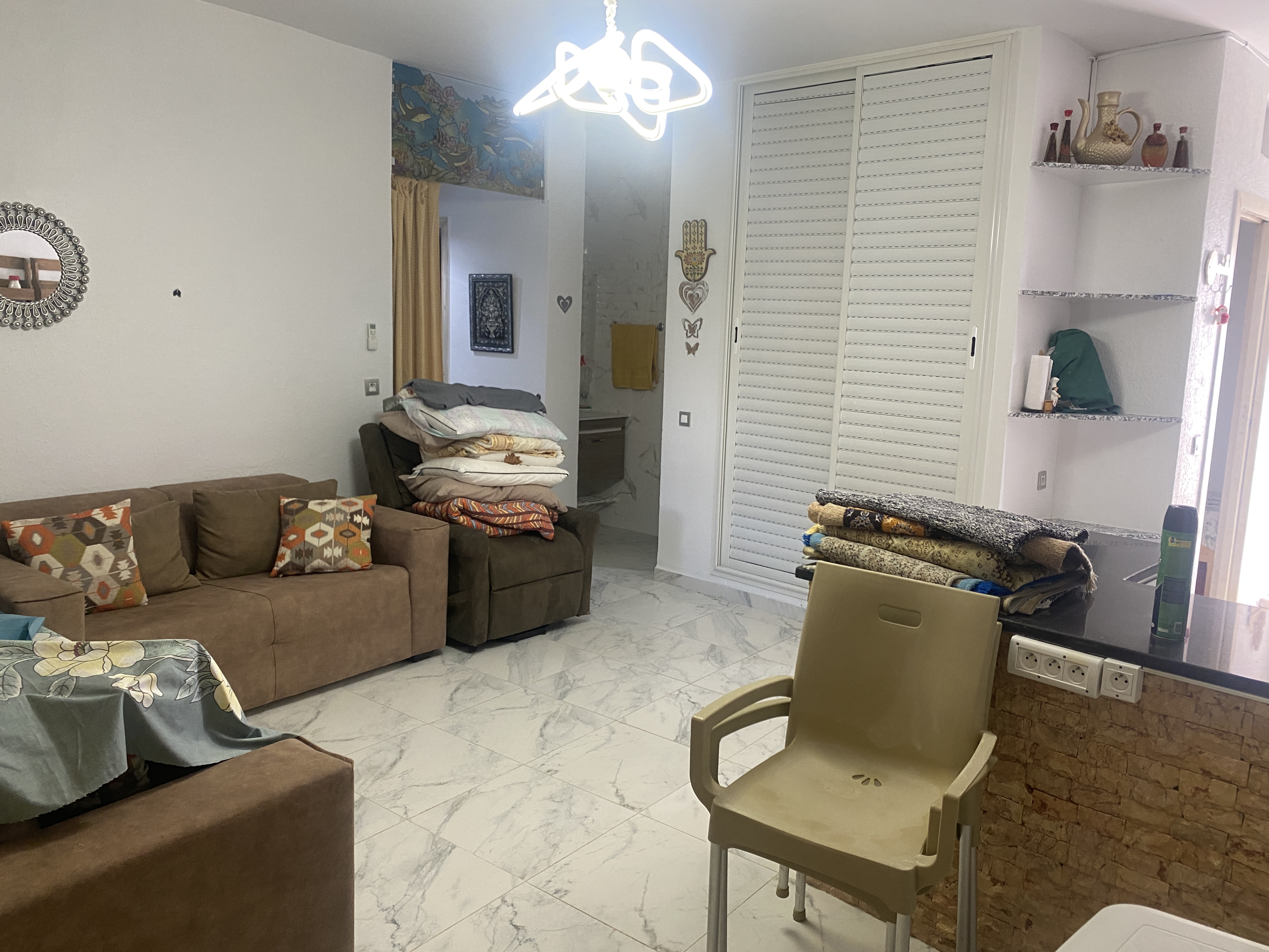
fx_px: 953
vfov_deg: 53.1
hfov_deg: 67.3
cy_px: 476
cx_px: 634
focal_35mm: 26
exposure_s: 1/50
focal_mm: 4.25
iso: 125
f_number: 1.8
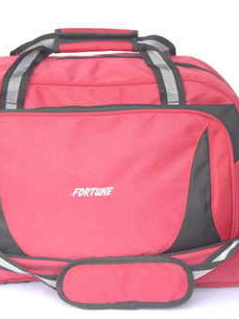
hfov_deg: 13.1
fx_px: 1040
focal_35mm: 113
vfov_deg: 17.4
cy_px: 160
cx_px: 98
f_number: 5.6
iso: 400
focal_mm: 52
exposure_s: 1/60
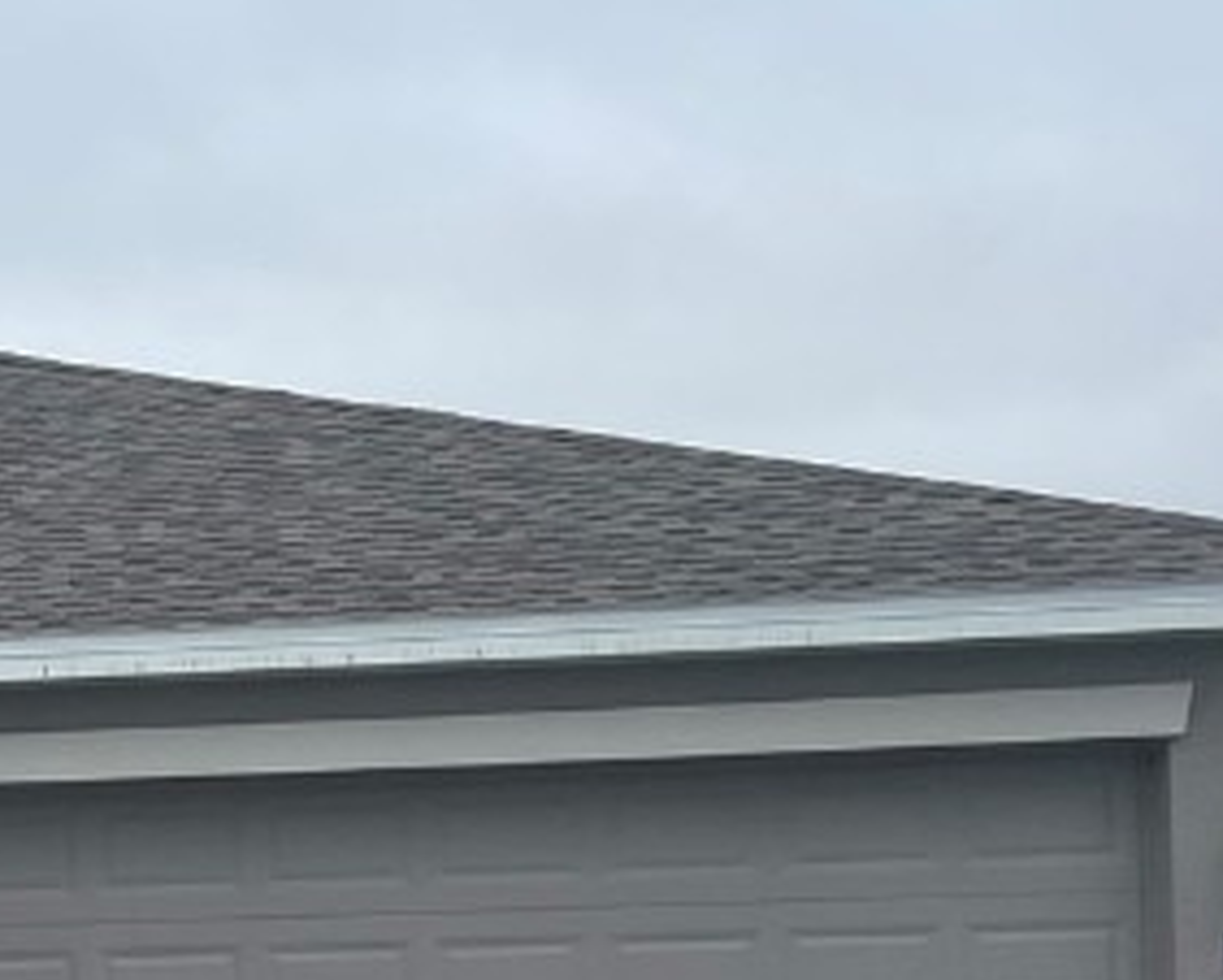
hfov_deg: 18.7
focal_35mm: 92
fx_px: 3332
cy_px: 1071
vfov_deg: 16.3
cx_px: -529
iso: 32
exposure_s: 1/2257
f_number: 1.6
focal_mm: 4.2
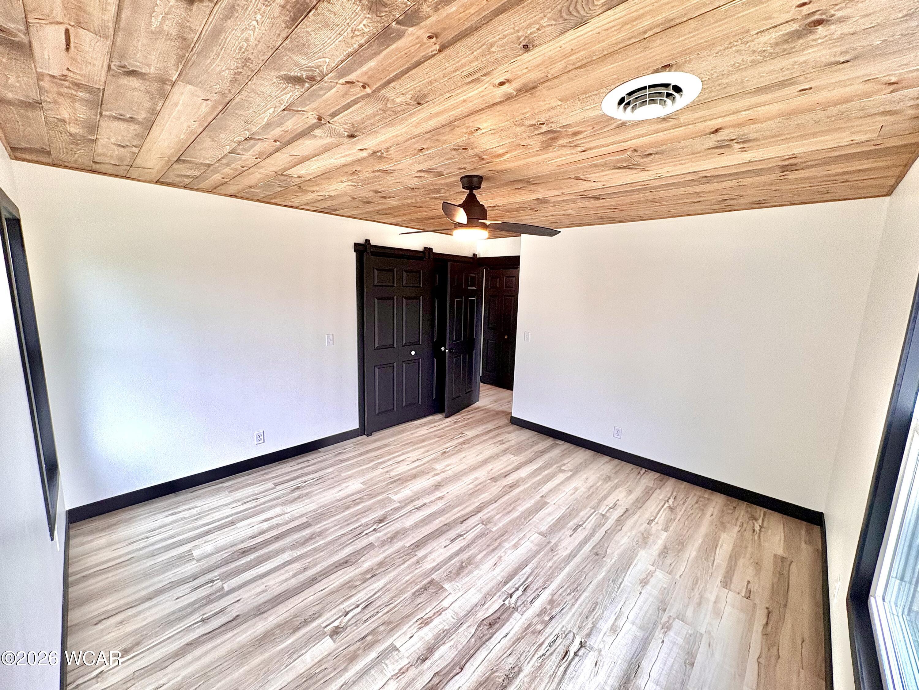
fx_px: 372
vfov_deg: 85.7
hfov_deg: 102.1
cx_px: 460
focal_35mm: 14
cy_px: 345
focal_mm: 2.22
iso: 125
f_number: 2.2
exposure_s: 1/120
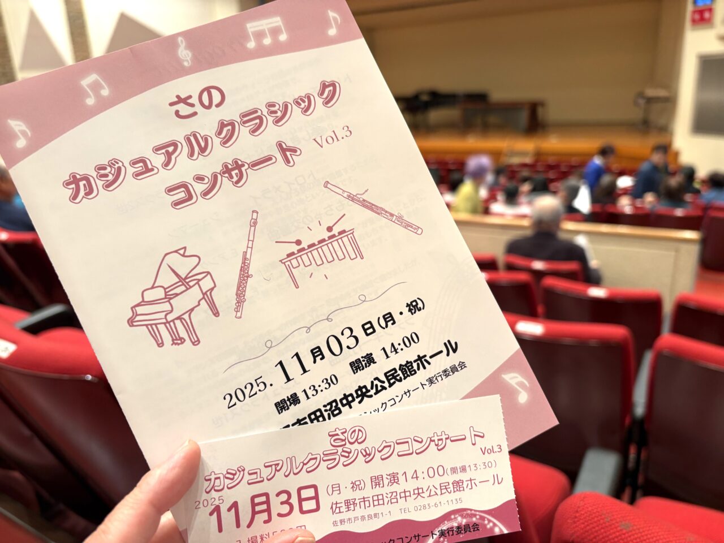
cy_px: 272
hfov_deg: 67.3
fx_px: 544
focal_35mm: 26
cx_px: 362
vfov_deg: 53.1
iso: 125
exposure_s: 1/50
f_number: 1.6
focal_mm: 5.96
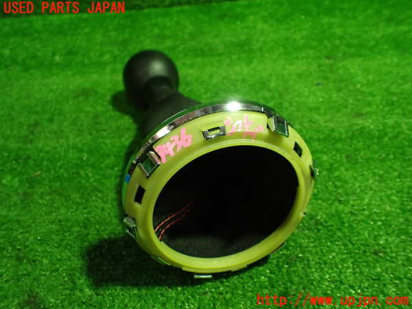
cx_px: 206
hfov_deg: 60.0
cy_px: 154
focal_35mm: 30
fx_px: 357
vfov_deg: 46.8
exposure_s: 1/100
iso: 800
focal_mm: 5.4
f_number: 2.3
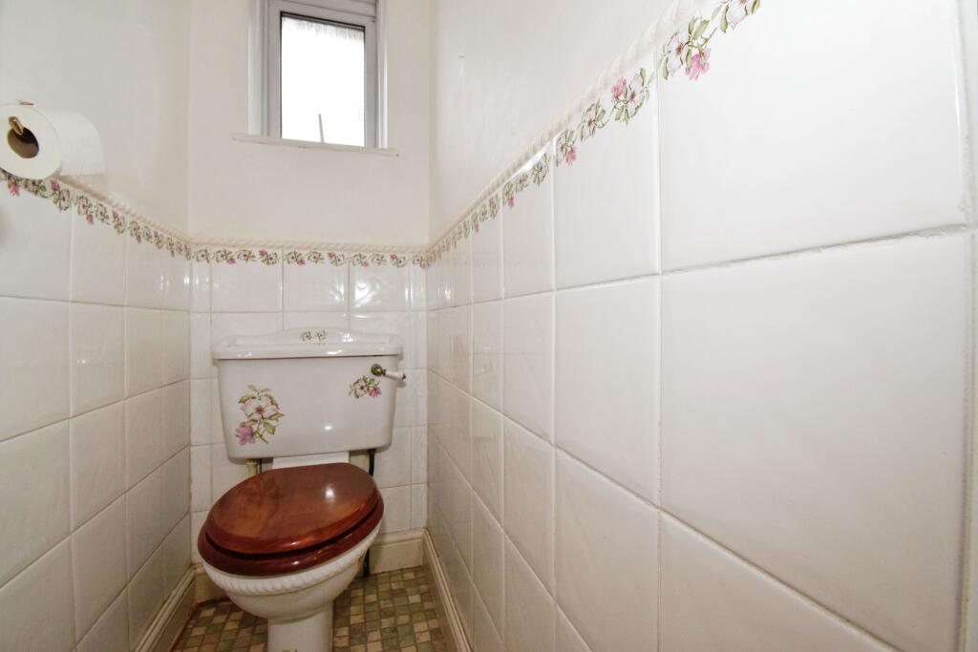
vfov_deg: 77.3
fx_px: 408
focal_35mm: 15
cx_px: 489
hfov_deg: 100.4
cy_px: 326
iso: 1000
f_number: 10
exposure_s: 1/60
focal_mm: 10
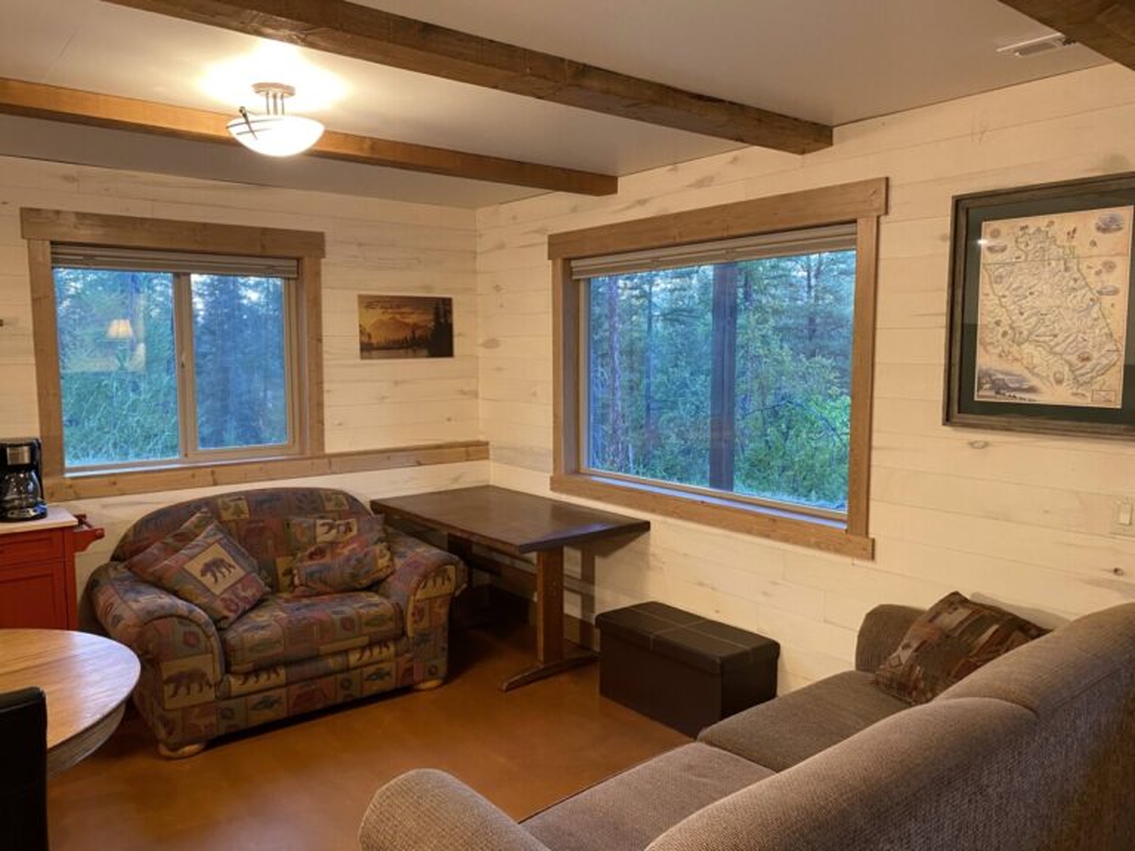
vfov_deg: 53.1
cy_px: 426
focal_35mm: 26
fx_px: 852
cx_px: 568
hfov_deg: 67.3
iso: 320
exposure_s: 1/60
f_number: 1.8
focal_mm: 4.25
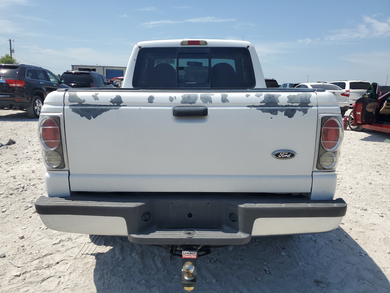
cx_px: 195
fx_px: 293
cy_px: 146
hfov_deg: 67.3
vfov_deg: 53.1
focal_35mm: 26
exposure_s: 1/5000
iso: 50
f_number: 1.5
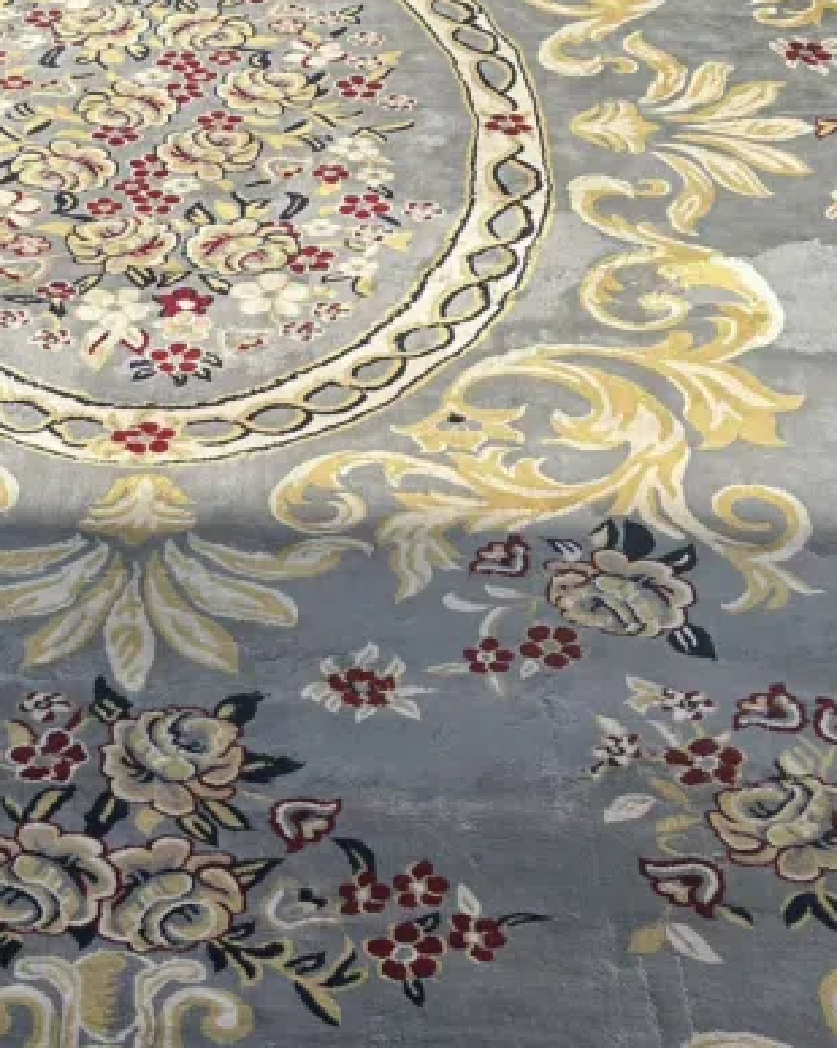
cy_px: 636
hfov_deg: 34.4
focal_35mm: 42
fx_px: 1302
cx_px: 146
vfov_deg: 43.6
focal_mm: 5.7
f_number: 1.5
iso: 50
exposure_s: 1/3968
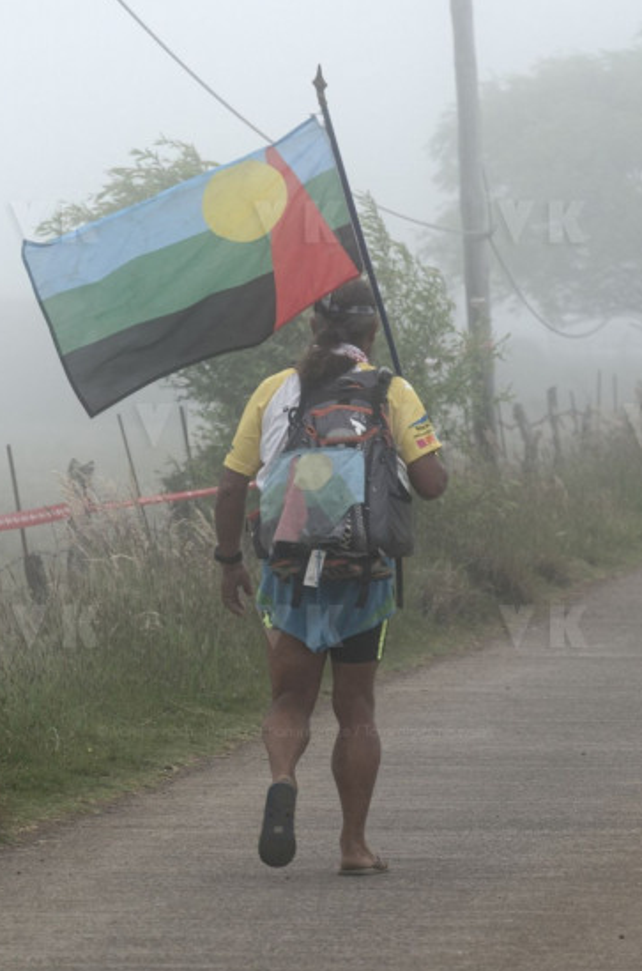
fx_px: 8824
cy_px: 465
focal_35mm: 328
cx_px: 298
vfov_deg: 6.3
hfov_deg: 4.2
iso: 200
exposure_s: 1/320
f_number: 8
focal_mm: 200
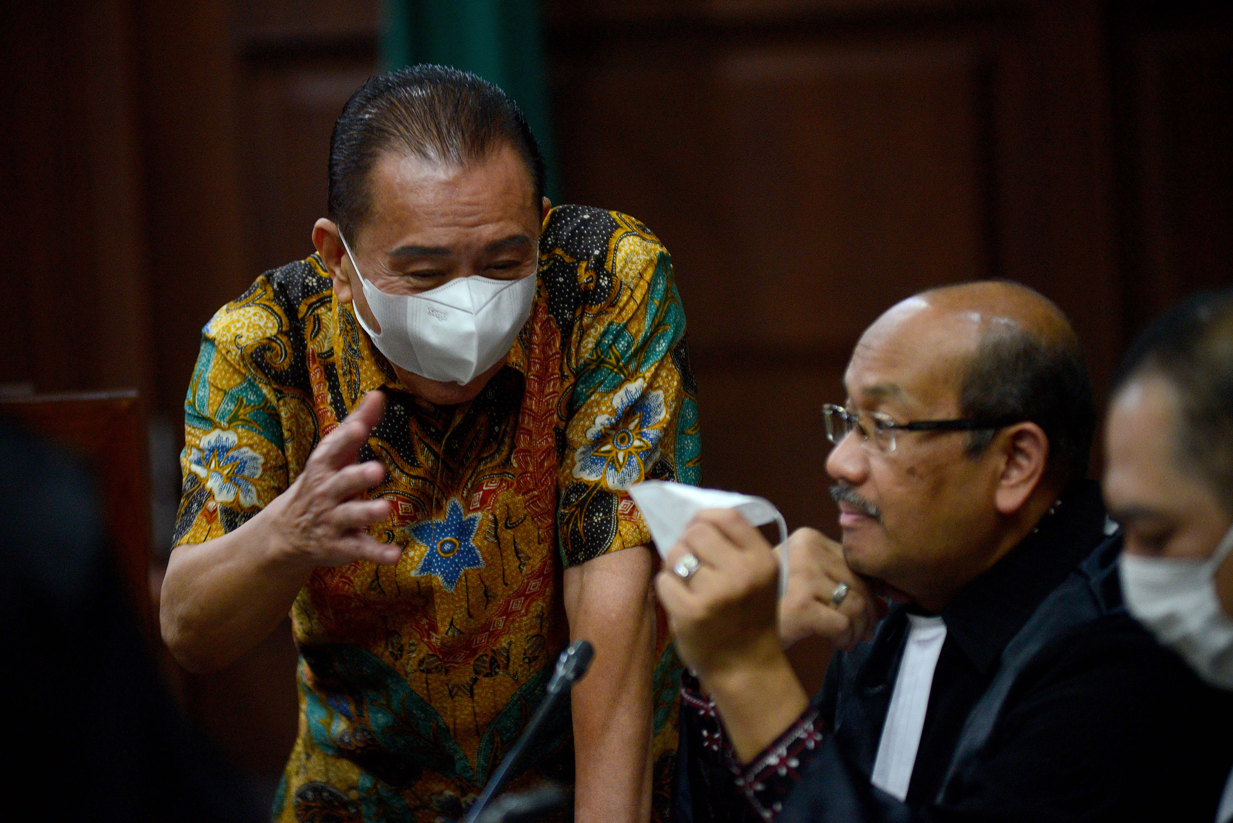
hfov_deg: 10.3
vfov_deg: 6.9
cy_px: 412
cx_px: 616
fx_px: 6852
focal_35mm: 200
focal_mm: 200
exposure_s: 1/125
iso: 3200
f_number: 2.8
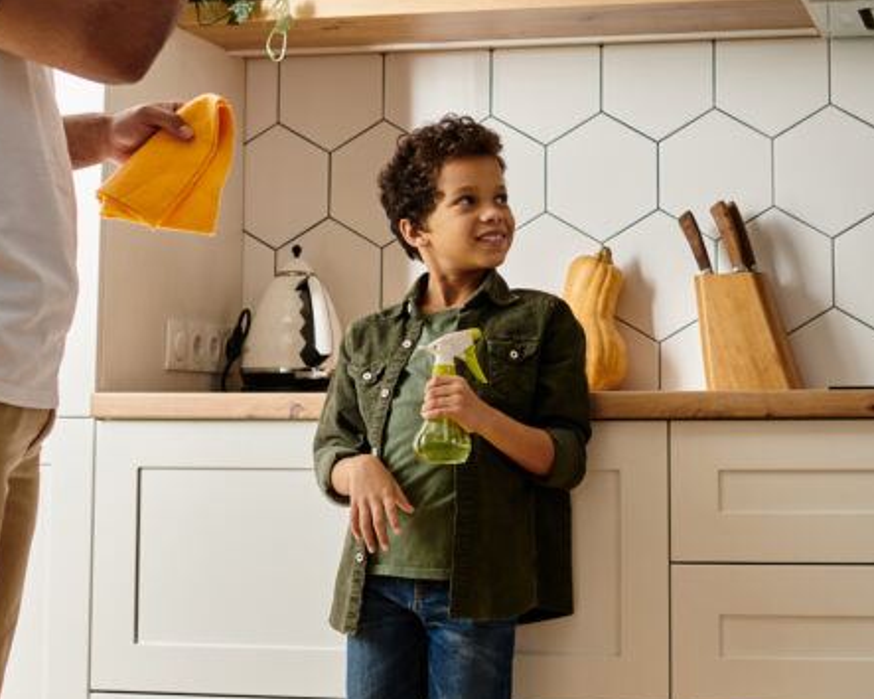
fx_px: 1965
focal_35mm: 76
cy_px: 135
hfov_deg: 24.9
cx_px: 604
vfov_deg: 19.9
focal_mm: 35
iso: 200
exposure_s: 1/200
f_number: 2.8
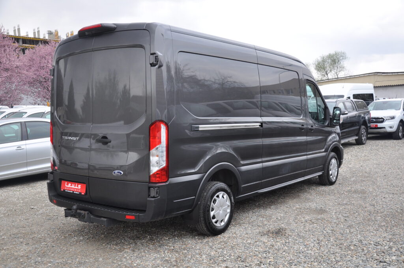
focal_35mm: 38
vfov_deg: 35.4
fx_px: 420
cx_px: 202
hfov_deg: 51.3
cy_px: 134
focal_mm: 25
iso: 400
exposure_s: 1/200
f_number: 7.1
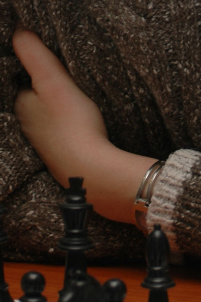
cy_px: -60
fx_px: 1885
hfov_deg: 6.1
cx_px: 148
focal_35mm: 225
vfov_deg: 9.1
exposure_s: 1/60
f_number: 5.6
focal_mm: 45
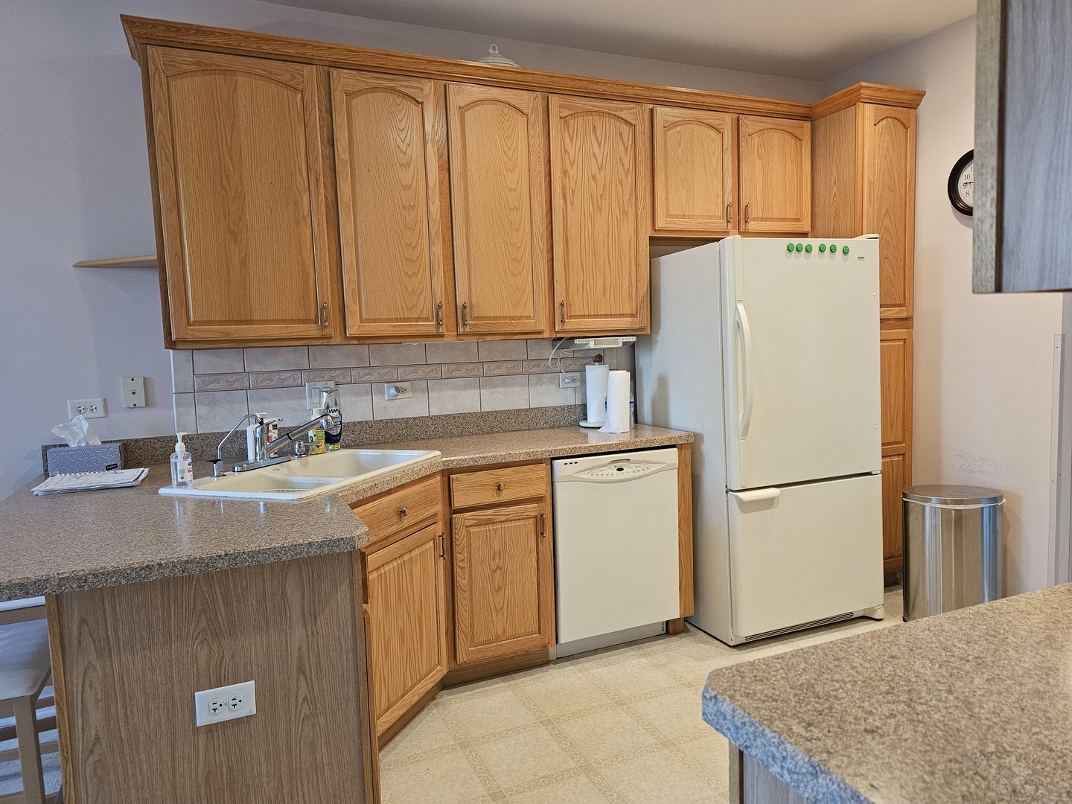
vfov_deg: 58.9
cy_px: 402
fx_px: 712
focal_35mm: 23
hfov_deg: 73.9
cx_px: 536
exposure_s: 1/120
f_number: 1.7
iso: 500
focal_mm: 6.3
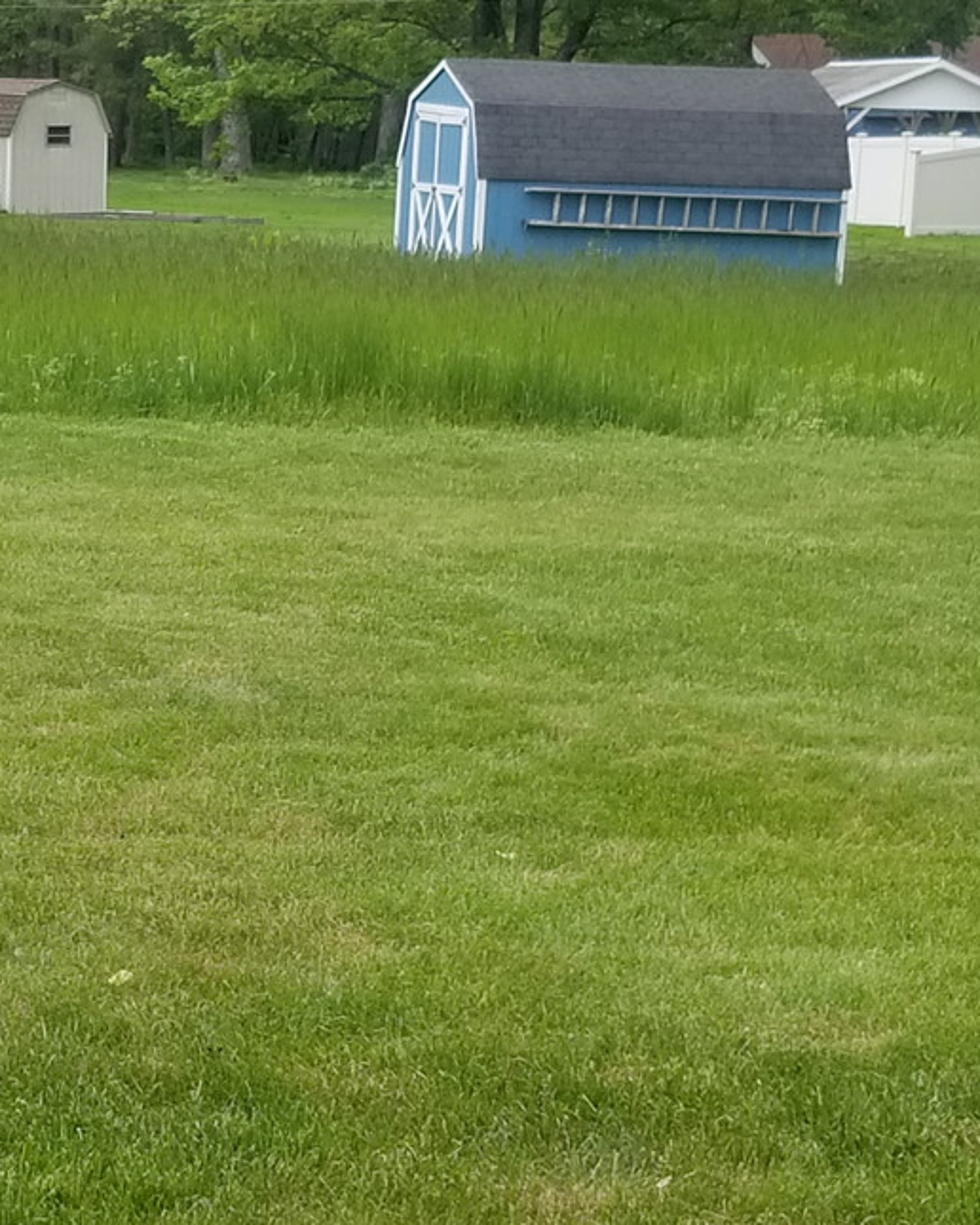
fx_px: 1523
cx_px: -9
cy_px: 699
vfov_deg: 43.7
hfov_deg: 32.7
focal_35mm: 42
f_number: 1.7
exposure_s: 1/429
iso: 50
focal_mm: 4.25
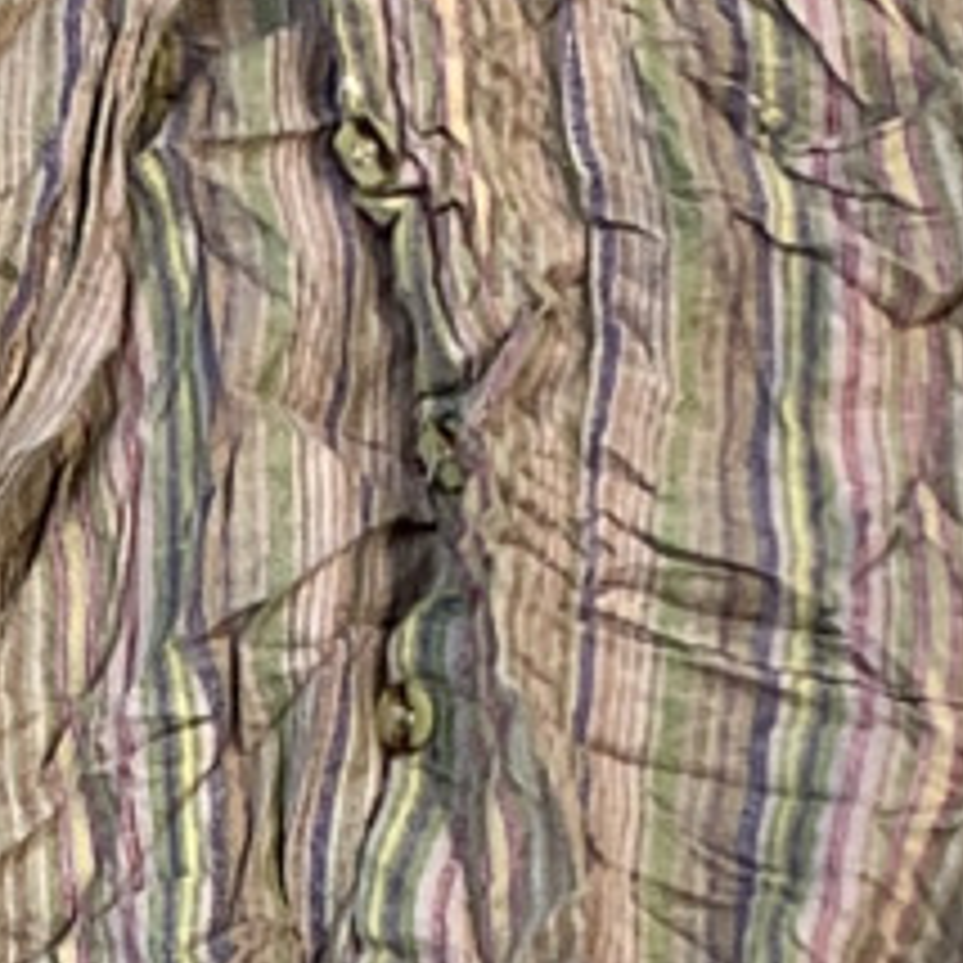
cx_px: 292
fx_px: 3651
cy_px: 1174
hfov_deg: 15.0
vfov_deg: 14.5
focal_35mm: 116
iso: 50
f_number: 1.8
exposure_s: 1/100
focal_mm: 4.25
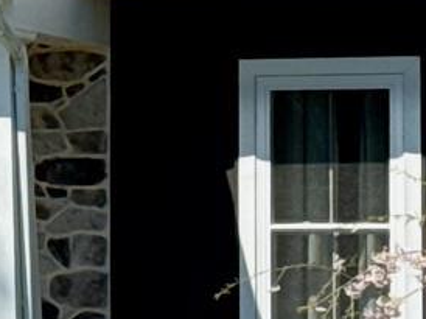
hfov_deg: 5.4
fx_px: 4414
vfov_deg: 4.1
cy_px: -14
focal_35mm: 359
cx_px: -331
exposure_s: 1/4975
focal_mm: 6.76
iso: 64
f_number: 1.78
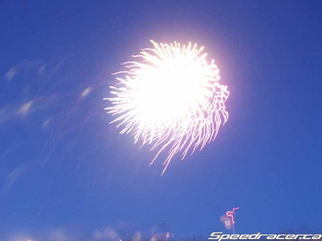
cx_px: 161
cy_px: 120
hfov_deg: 30.7
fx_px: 586
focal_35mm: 63
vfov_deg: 23.3
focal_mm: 15.63
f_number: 3.5
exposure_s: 4
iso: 320
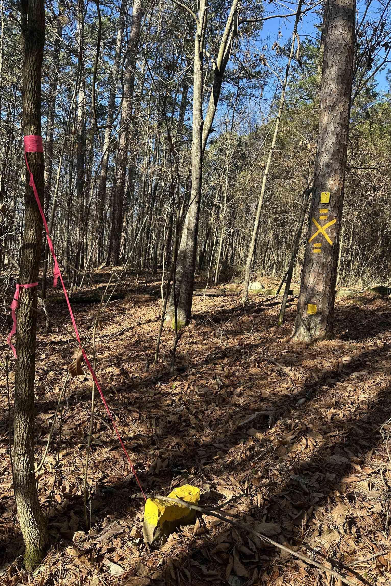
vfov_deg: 71.5
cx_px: 184
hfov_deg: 51.3
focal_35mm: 25
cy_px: 293
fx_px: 407
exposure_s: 1/552
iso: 80
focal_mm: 6.86
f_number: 1.78
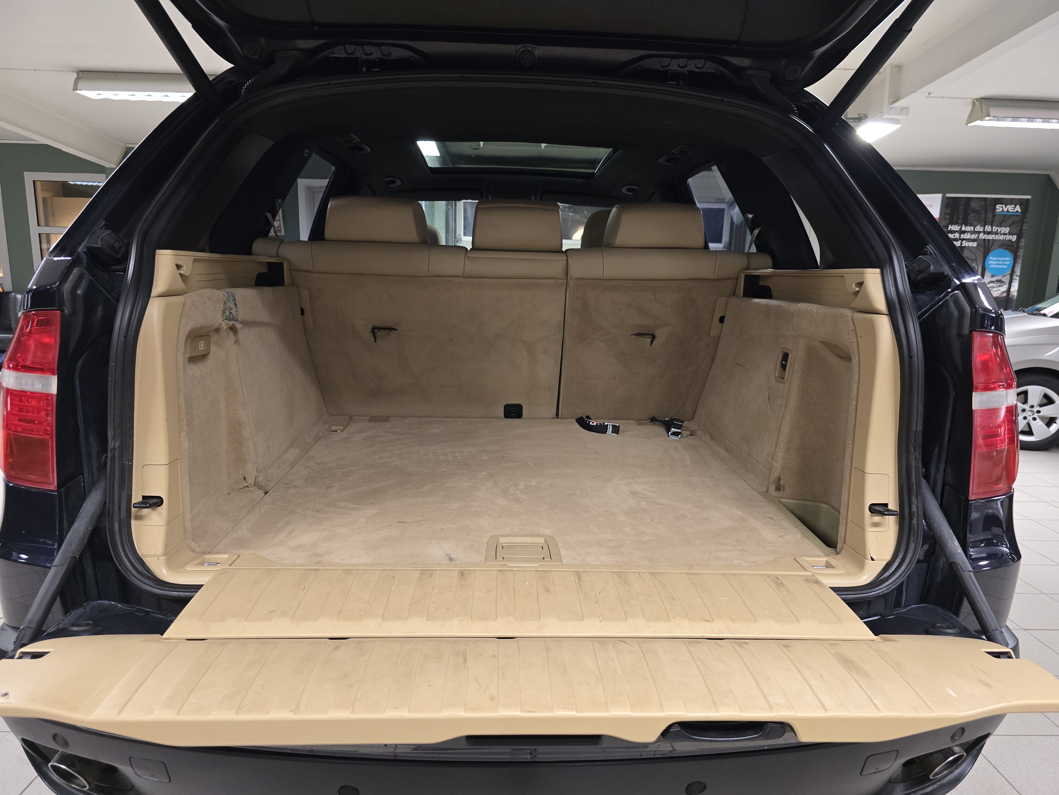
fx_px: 704
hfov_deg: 73.9
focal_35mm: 23
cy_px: 398
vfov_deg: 58.9
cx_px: 530
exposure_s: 1/100
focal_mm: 6.3
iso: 640
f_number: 1.7
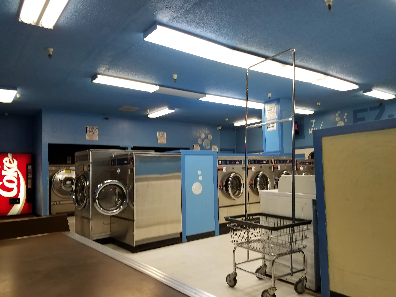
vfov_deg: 53.1
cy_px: 148
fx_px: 297
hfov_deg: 67.3
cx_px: 198
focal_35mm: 26
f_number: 1.7
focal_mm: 4.2
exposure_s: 1/60
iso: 64
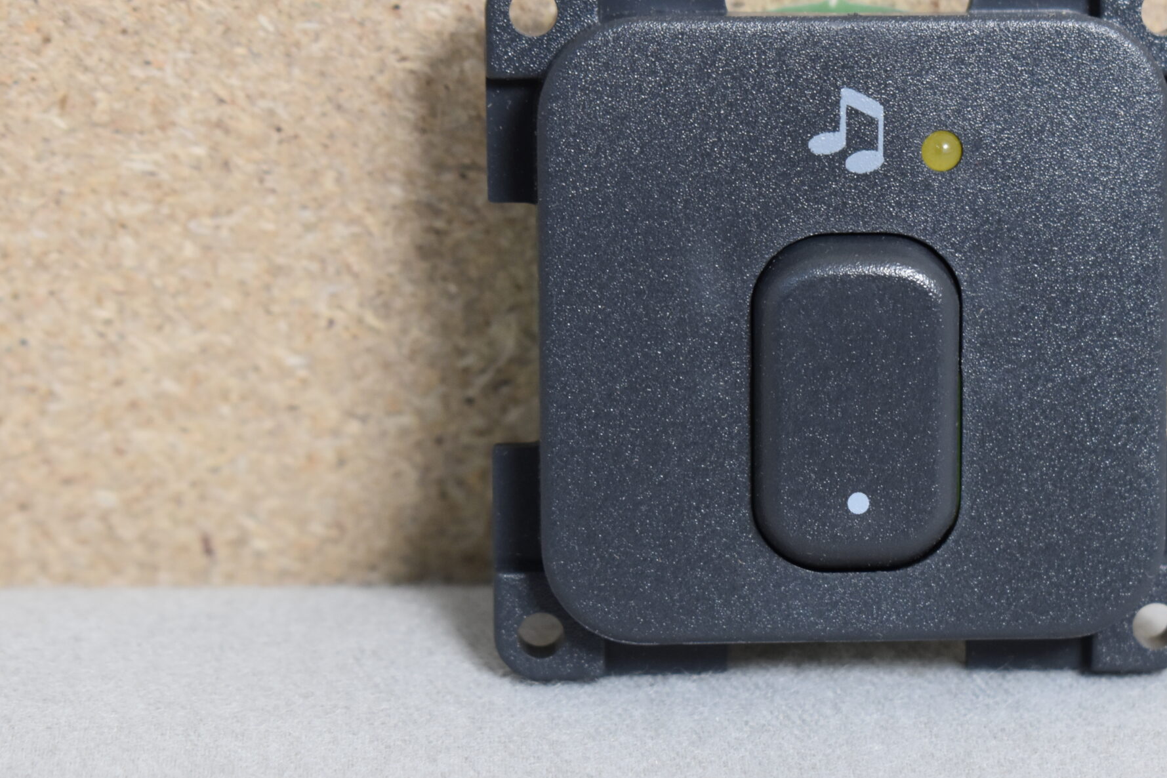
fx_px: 3848
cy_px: 376
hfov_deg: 17.2
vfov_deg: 11.5
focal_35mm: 119
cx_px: 819
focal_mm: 55
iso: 900
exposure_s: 1/60
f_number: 5.6
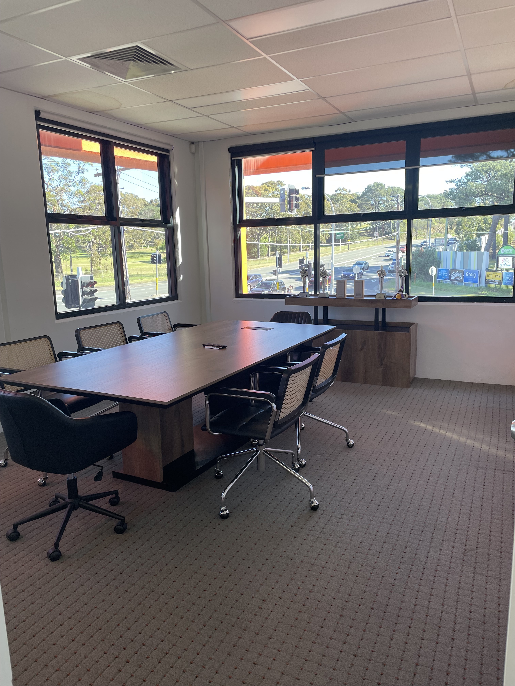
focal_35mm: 26
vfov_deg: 67.3
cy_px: 343
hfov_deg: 53.1
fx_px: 516
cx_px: 258
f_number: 1.6
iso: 50
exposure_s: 1/121
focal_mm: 4.2
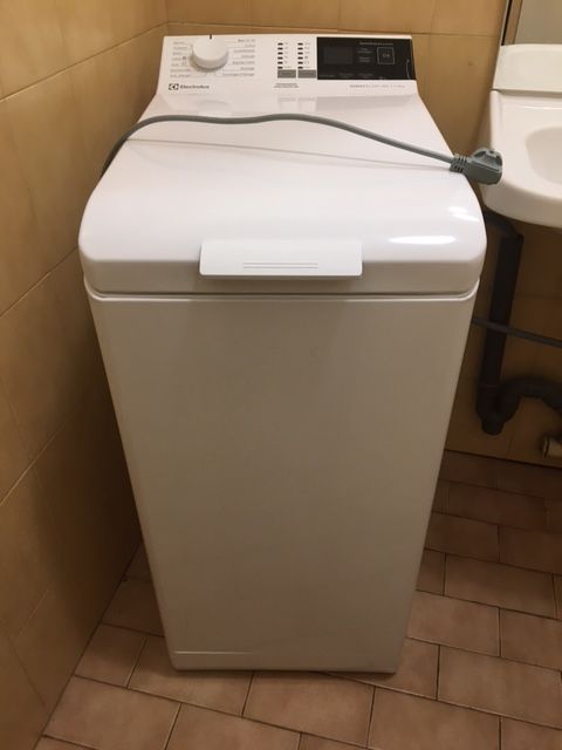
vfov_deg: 61.7
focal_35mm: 29
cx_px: 281
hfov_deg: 48.2
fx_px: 628
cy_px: 375
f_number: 2.2
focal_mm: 4.15
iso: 50
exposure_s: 1/33
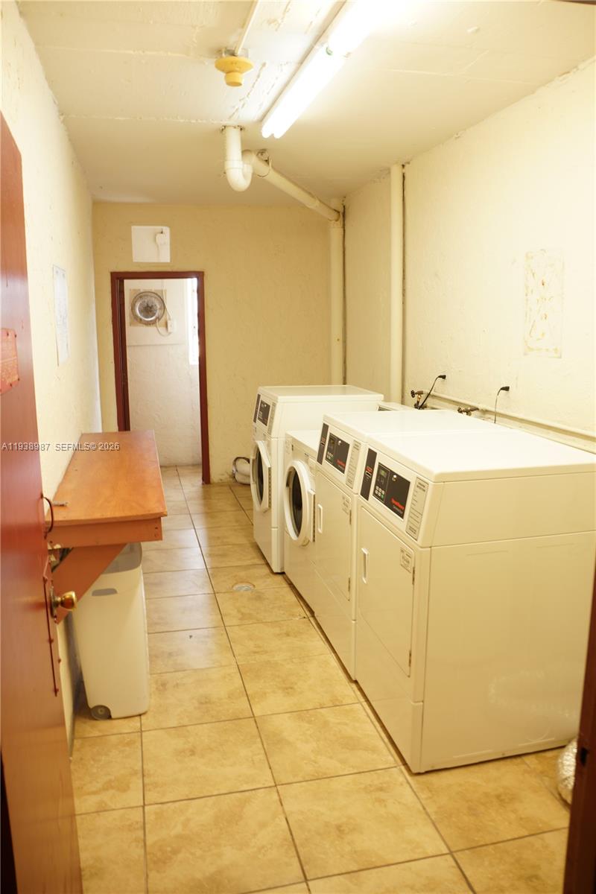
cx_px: 298
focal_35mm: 27
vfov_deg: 67.4
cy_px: 447
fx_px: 670
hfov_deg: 47.9
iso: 100
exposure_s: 1/3
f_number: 5
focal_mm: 18
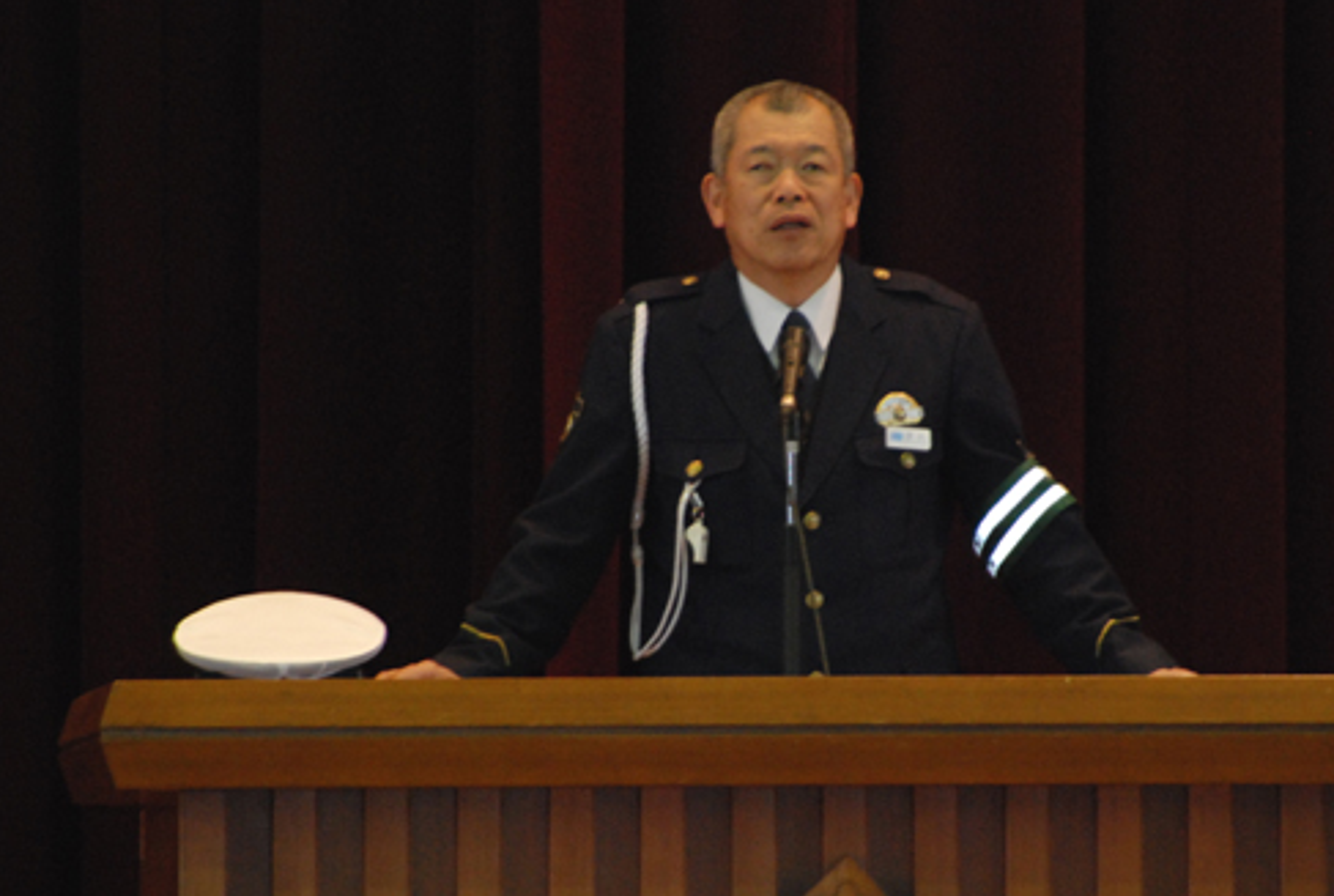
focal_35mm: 554
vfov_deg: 2.5
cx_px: 775
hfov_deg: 3.7
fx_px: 20573
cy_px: 460
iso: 1600
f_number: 6.3
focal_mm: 300
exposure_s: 1/60
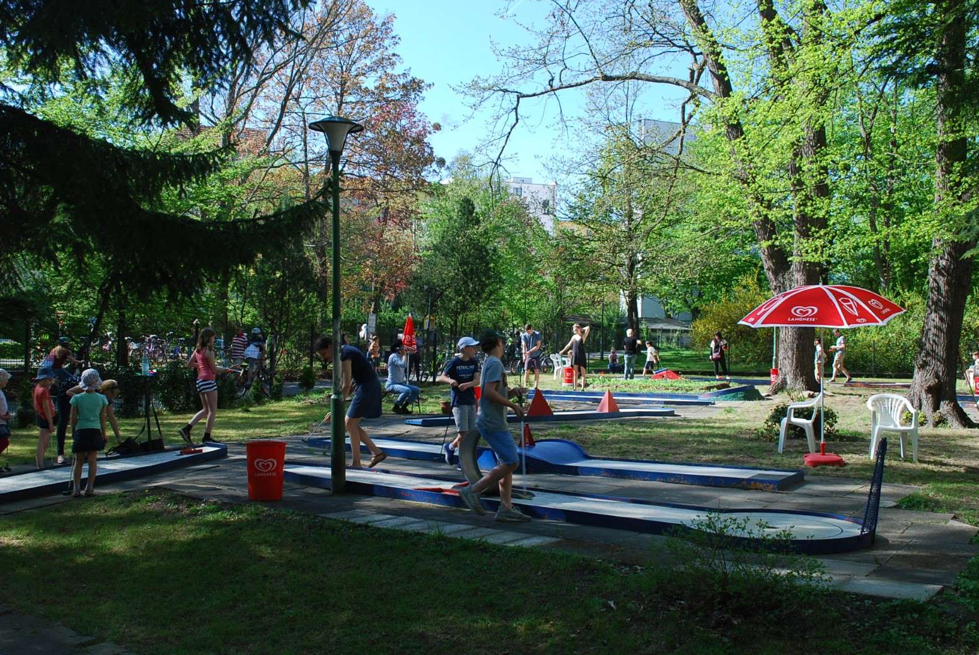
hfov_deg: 55.7
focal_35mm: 34
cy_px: 329
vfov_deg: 39.0
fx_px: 926
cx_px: 489
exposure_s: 1/100
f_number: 9
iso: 200
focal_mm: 22
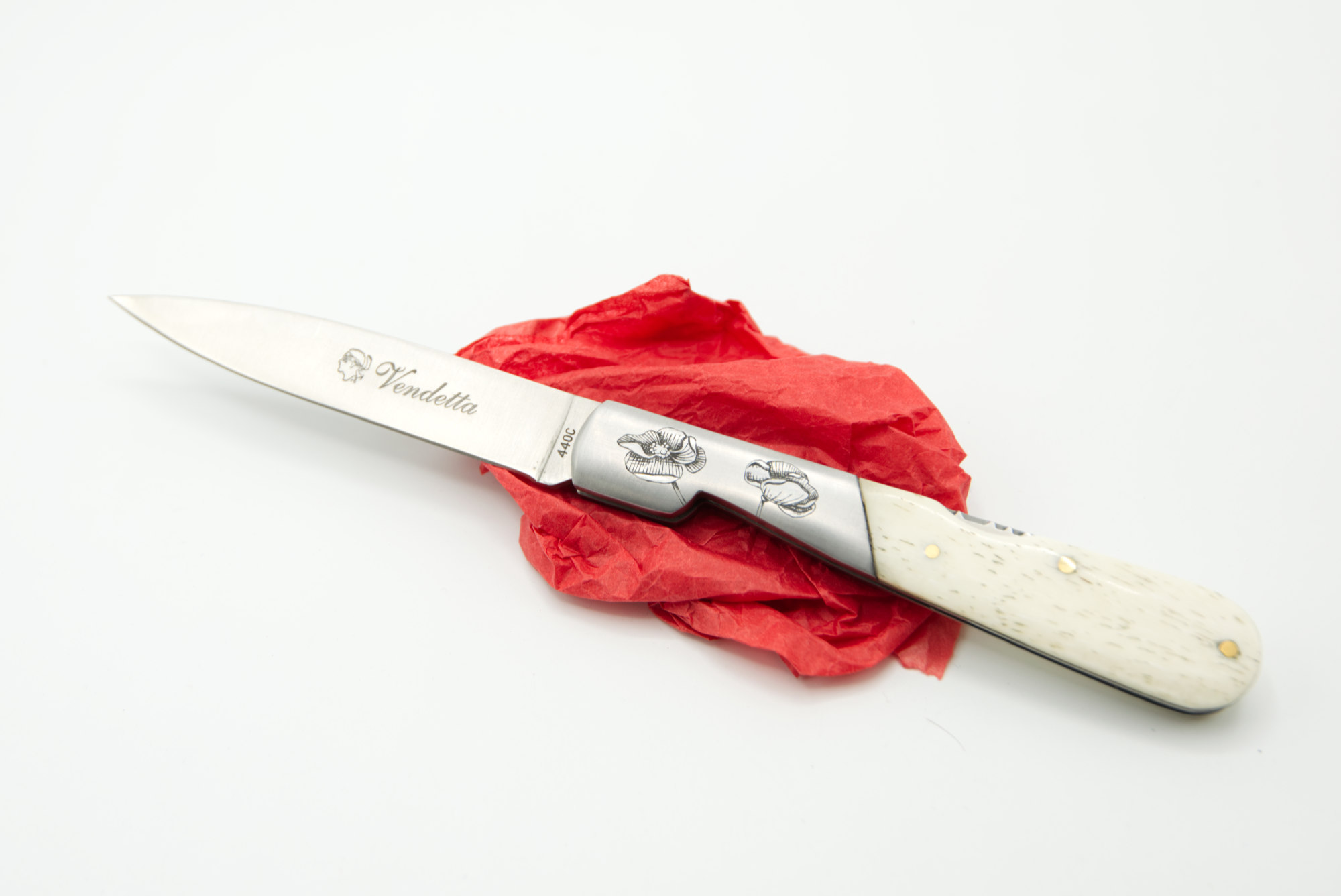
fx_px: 1565
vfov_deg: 31.9
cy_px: 448
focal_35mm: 42
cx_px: 670
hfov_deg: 46.4
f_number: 4.5
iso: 100
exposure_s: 1/320
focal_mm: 28
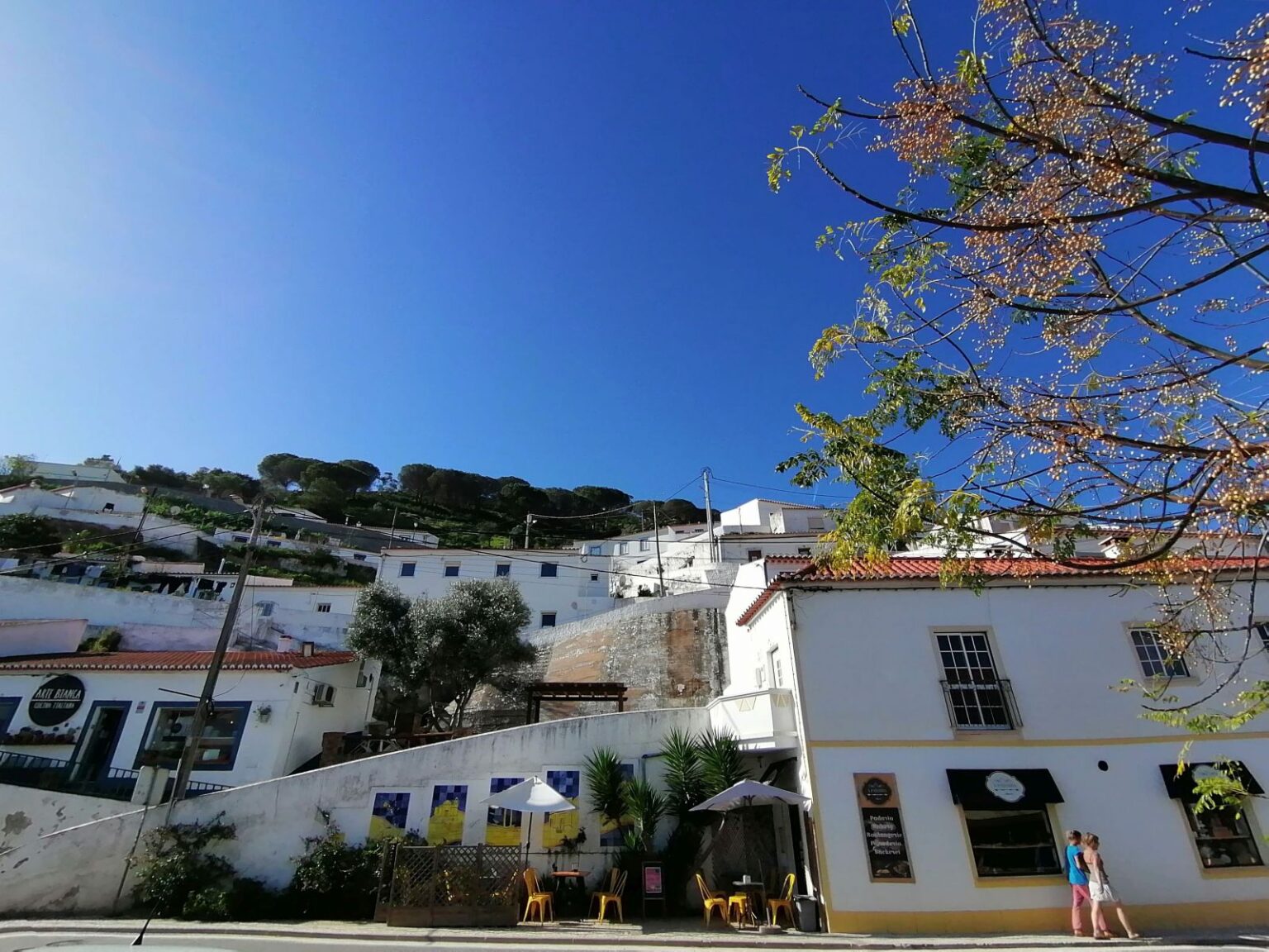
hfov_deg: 91.0
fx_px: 623
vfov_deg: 74.7
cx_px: 634
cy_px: 476
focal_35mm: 17
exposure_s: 1/1546
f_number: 2.4
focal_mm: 2.7
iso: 50
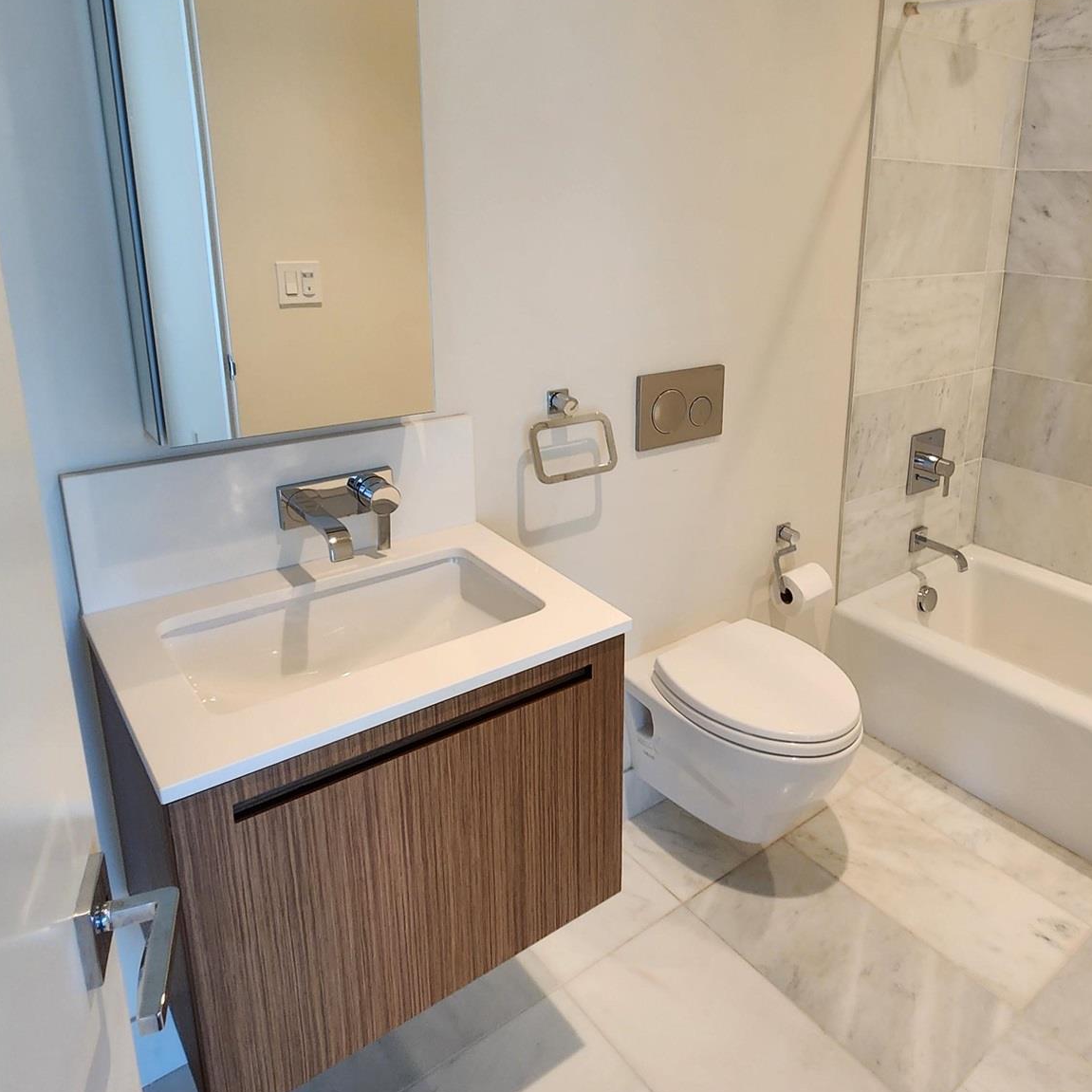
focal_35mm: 23
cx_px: 709
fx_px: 821
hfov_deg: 65.8
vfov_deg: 66.5
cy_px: 430
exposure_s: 1/60
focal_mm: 2.2
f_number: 2.2
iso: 200
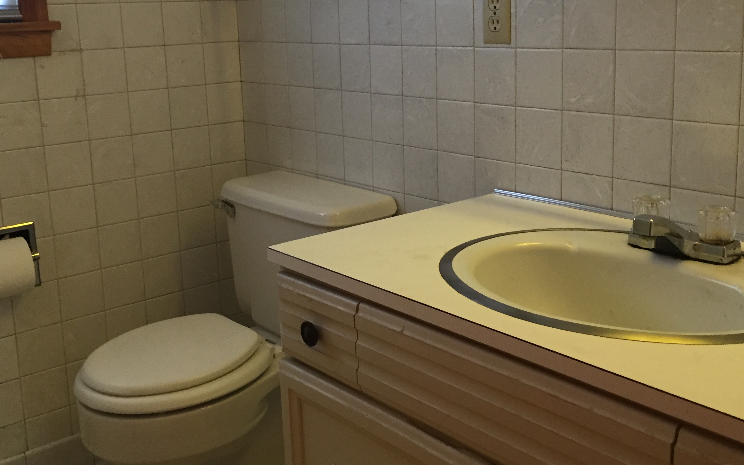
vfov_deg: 30.4
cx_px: 375
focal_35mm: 42
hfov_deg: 47.2
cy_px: 169
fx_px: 852
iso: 200
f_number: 2.2
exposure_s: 1/30
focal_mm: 4.15
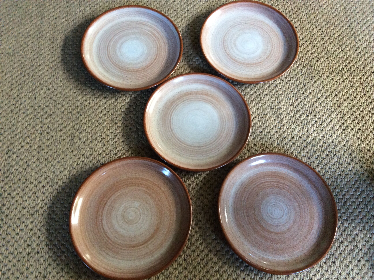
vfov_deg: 44.1
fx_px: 345
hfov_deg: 56.9
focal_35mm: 32
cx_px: 187
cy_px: 140
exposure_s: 1/25
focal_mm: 3.3
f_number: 2.4
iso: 200
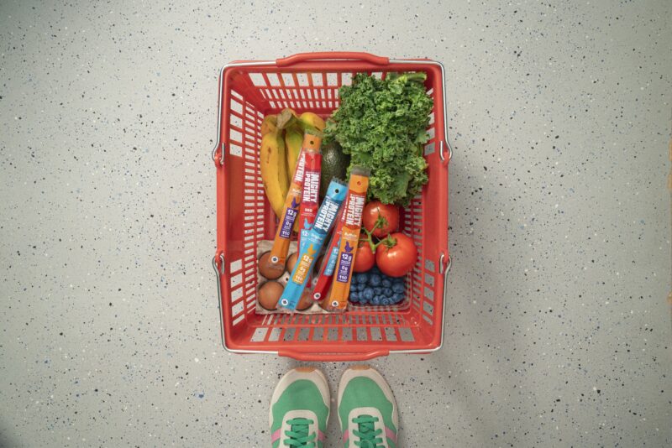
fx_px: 598
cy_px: 224
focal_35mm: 32
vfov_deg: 41.1
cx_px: 336
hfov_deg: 58.7
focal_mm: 32
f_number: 5.6
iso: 800
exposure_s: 1/15
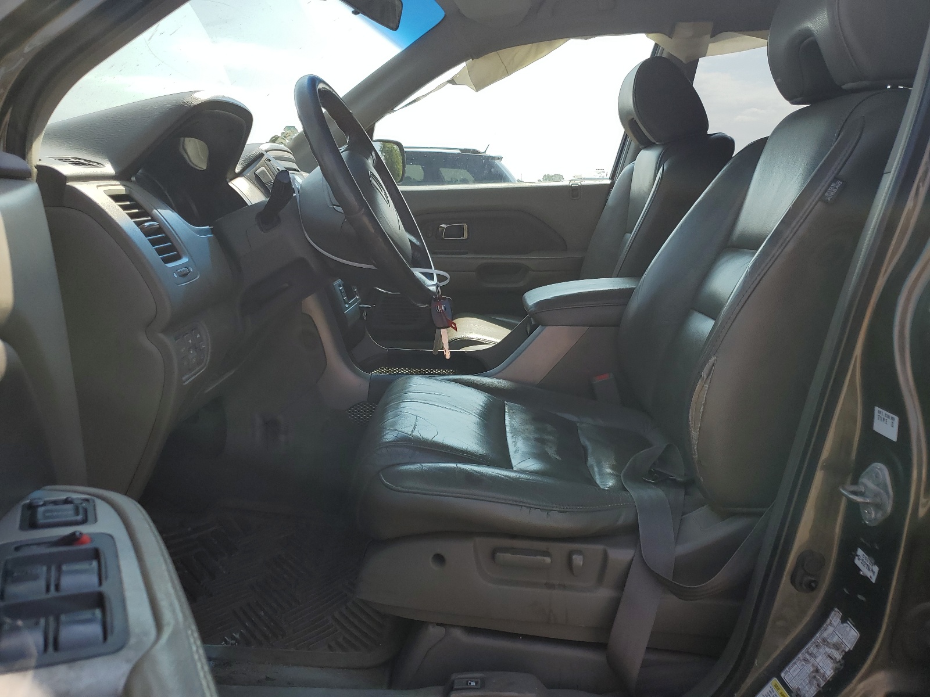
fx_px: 699
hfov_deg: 67.3
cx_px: 465
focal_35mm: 26
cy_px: 348
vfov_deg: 53.1
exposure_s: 1/2000
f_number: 1.5
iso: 50
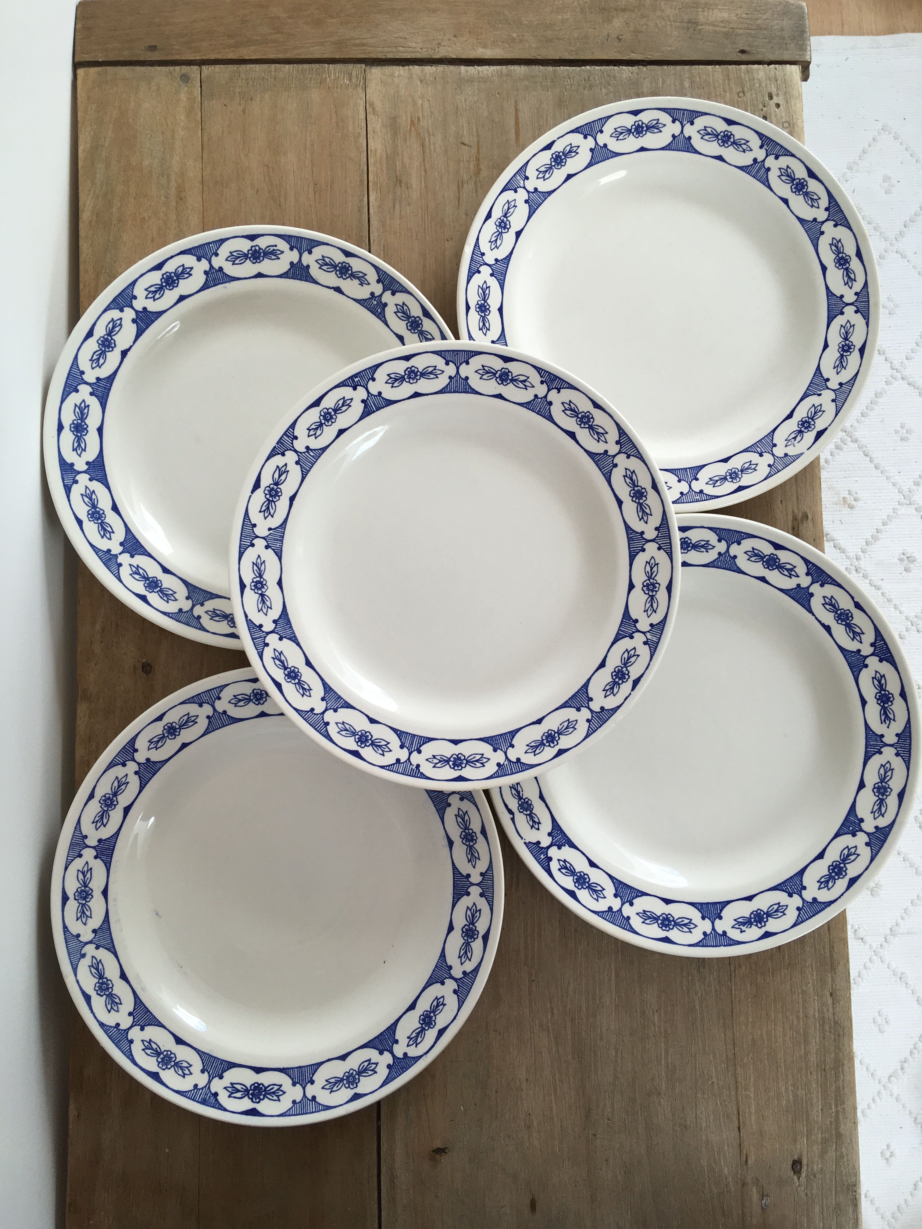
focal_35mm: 29
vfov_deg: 61.7
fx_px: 1030
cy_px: 614
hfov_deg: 48.2
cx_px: 461
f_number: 2.2
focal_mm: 4.15
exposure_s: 1/100
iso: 32
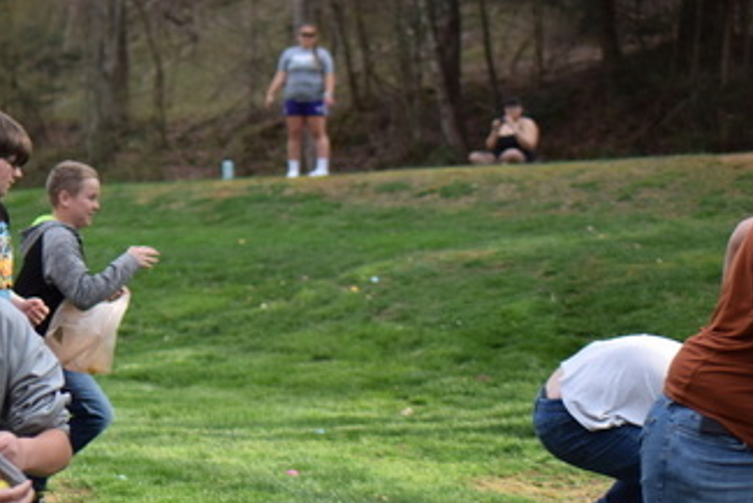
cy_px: 350
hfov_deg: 20.6
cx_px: 79
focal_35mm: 97
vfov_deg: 14.1
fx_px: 2028
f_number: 2
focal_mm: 35
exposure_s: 1/1250
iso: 110
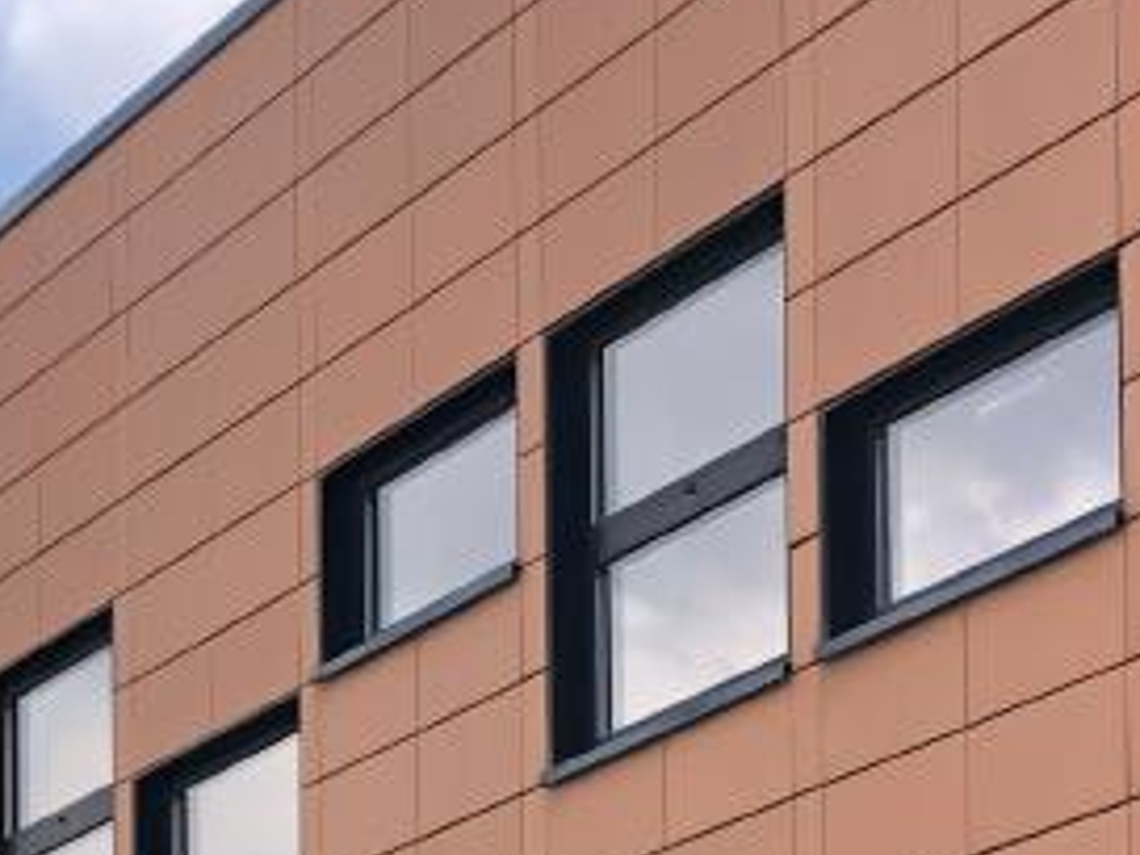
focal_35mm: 132
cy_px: 1555
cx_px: 830
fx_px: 4347
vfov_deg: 10.5
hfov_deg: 14.9
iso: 20
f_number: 1.8
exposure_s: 1/873
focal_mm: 3.99
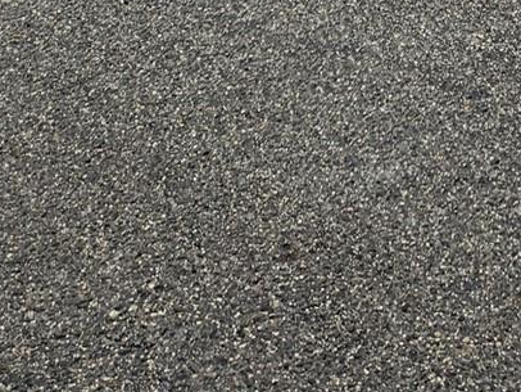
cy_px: -548
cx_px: 977
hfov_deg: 14.6
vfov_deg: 10.9
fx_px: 1747
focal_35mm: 116
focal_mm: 5.4
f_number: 1.8
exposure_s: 1/180
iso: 40
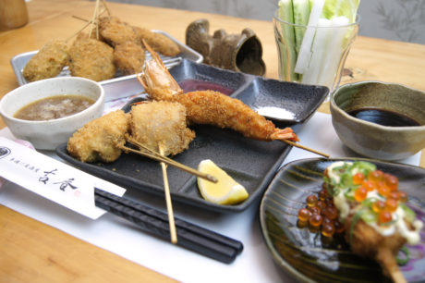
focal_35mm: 36
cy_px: 142
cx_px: 212
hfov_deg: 53.2
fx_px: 425
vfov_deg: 36.8
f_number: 4
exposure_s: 1/80
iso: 400
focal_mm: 24
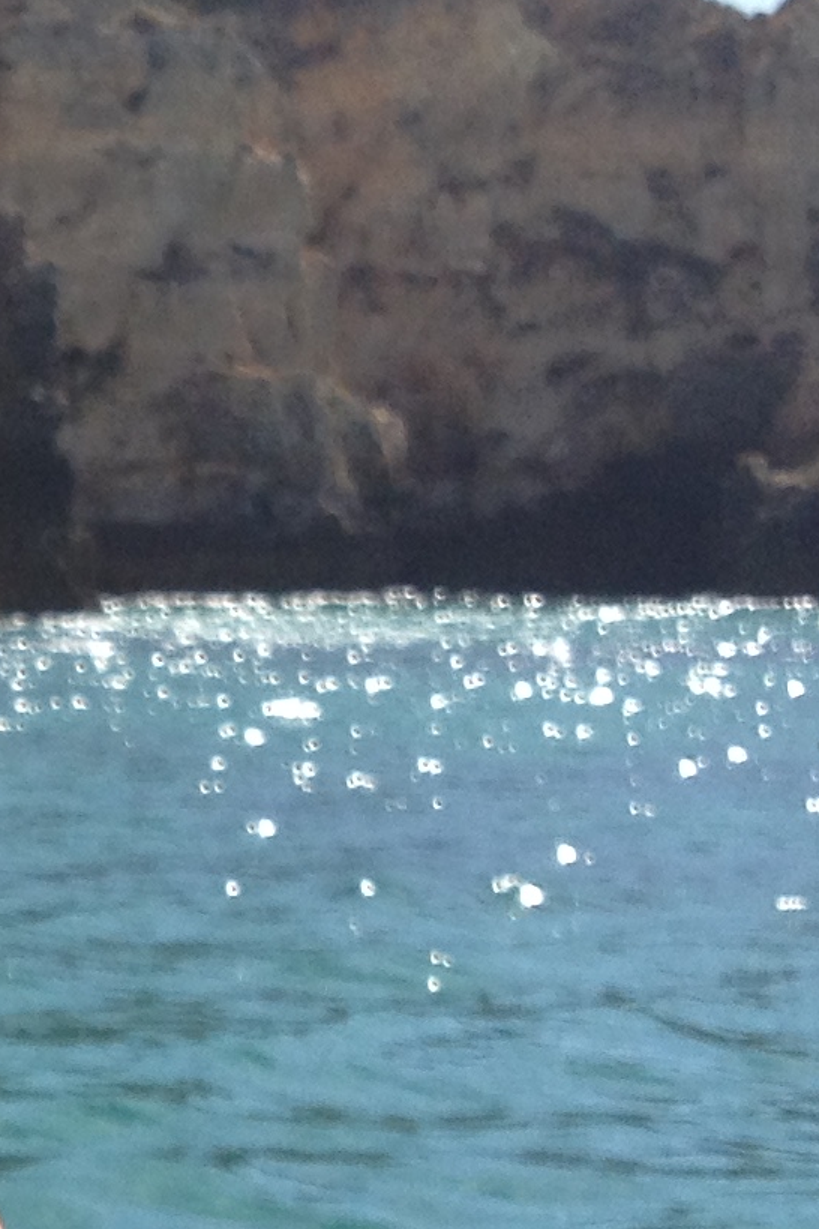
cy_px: 858
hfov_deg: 8.8
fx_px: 4948
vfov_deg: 14.1
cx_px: -964
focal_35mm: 145
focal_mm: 4.28
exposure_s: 1/1623
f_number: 2.4
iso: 50
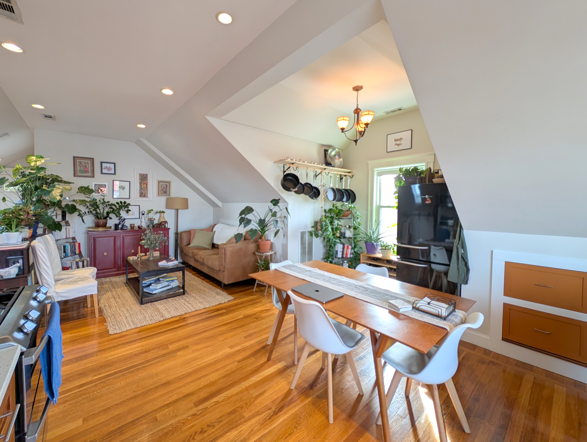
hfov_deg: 106.0
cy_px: 210
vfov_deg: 90.0
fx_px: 221
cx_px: 277
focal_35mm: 13
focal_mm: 2.23
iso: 63
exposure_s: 1/60
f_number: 1.95
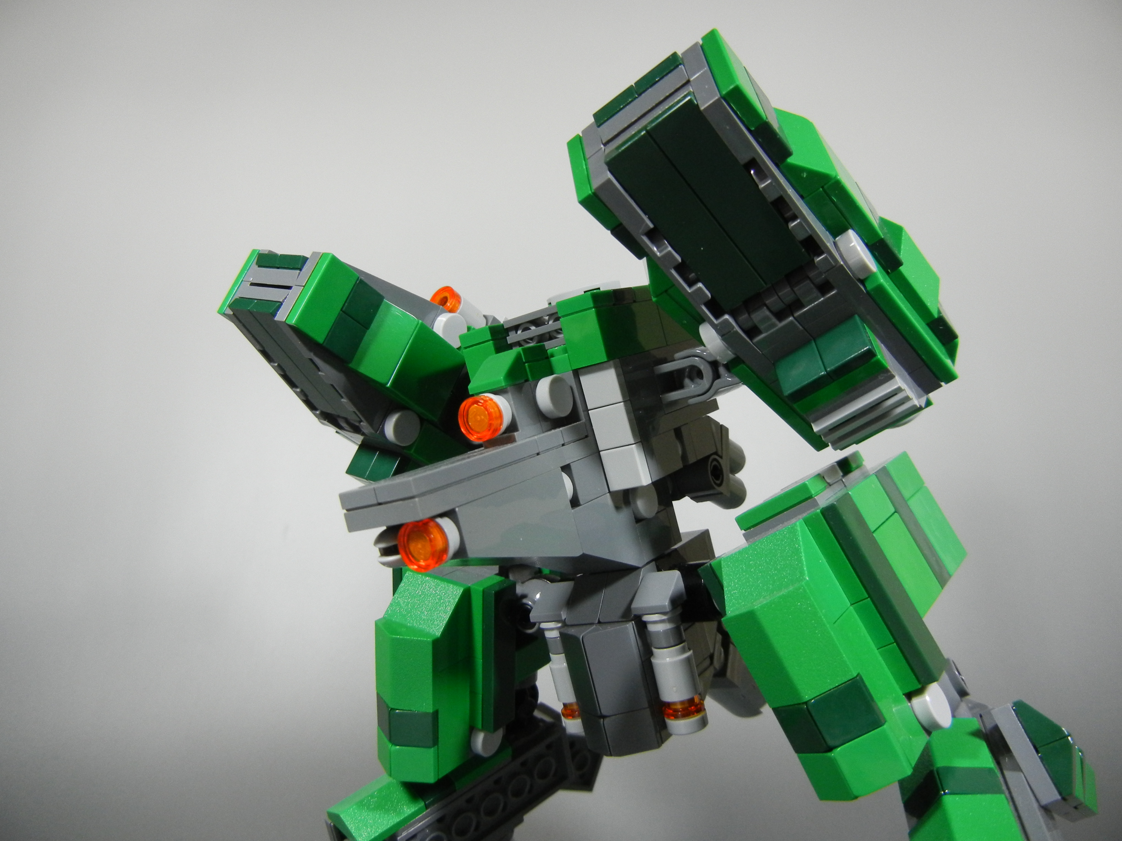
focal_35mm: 30
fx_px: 972
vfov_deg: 46.8
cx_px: 561
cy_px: 420
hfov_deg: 60.0
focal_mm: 5.4
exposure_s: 1/44.7
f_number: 3.5
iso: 400
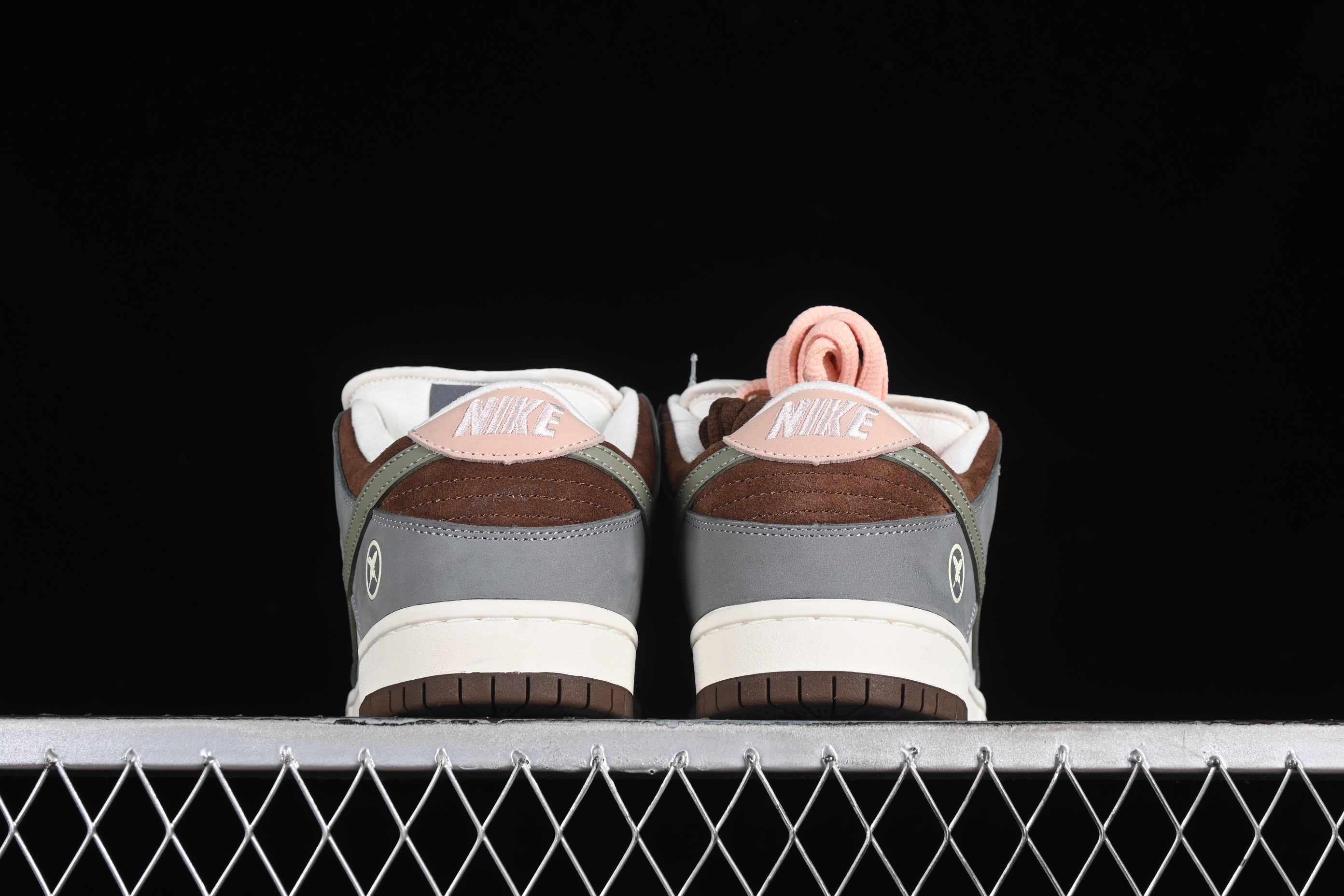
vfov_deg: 18.2
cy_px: 448
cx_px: 672
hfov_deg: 27.0
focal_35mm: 75
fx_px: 2800
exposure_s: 1/80
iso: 160
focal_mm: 50
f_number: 7.1
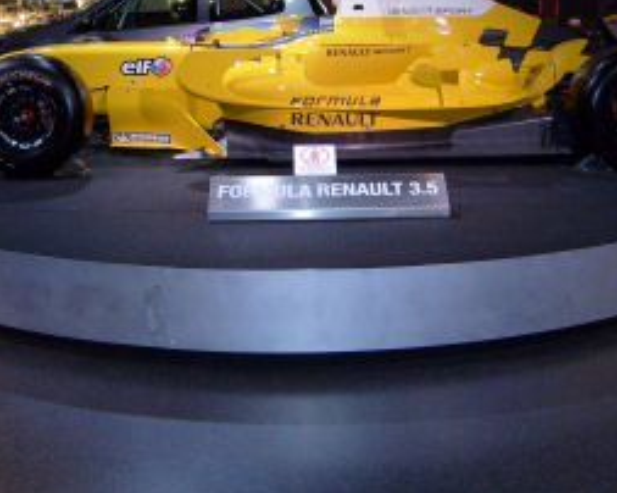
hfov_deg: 34.8
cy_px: 146
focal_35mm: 54
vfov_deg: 27.8
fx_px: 985
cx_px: 327
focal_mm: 5.8
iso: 100
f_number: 2.8
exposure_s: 1/45
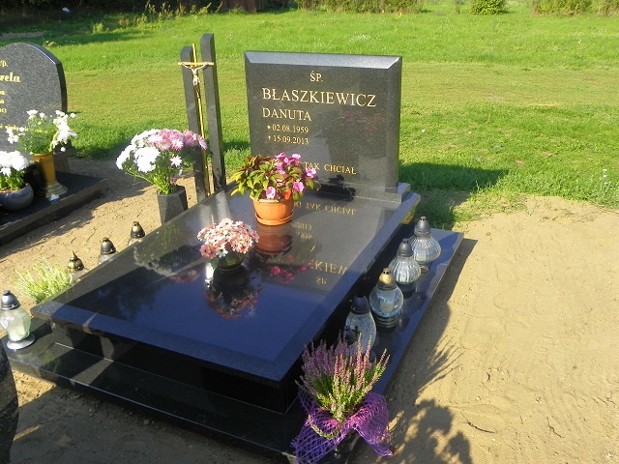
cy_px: 232
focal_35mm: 33
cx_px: 310
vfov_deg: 42.9
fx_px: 590
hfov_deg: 55.4
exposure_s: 1/200
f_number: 4
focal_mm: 5.9
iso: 64
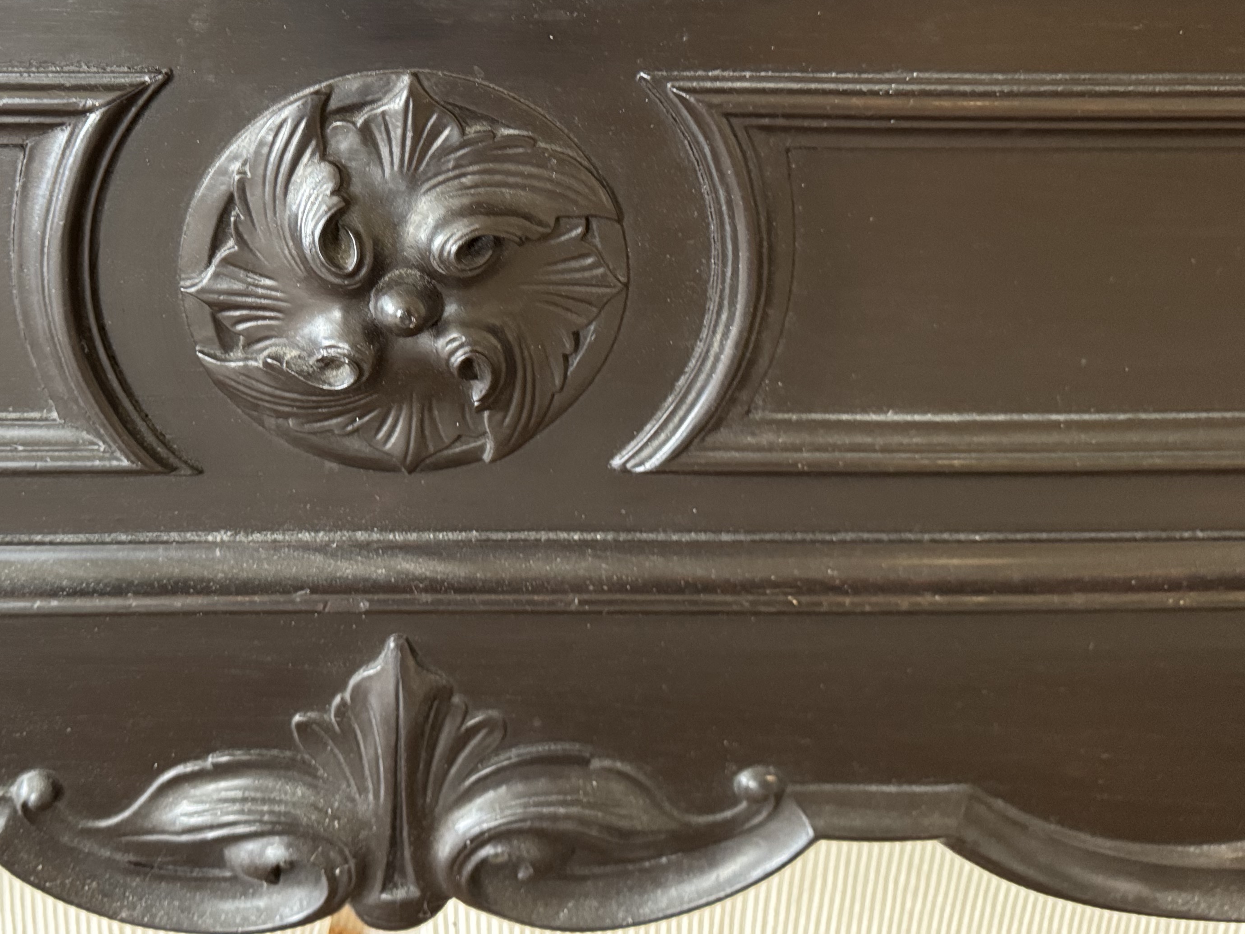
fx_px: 1259
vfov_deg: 40.0
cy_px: 279
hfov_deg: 51.5
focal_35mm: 35
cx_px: 404
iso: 800
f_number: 1.78
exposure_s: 1/30
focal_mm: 6.76
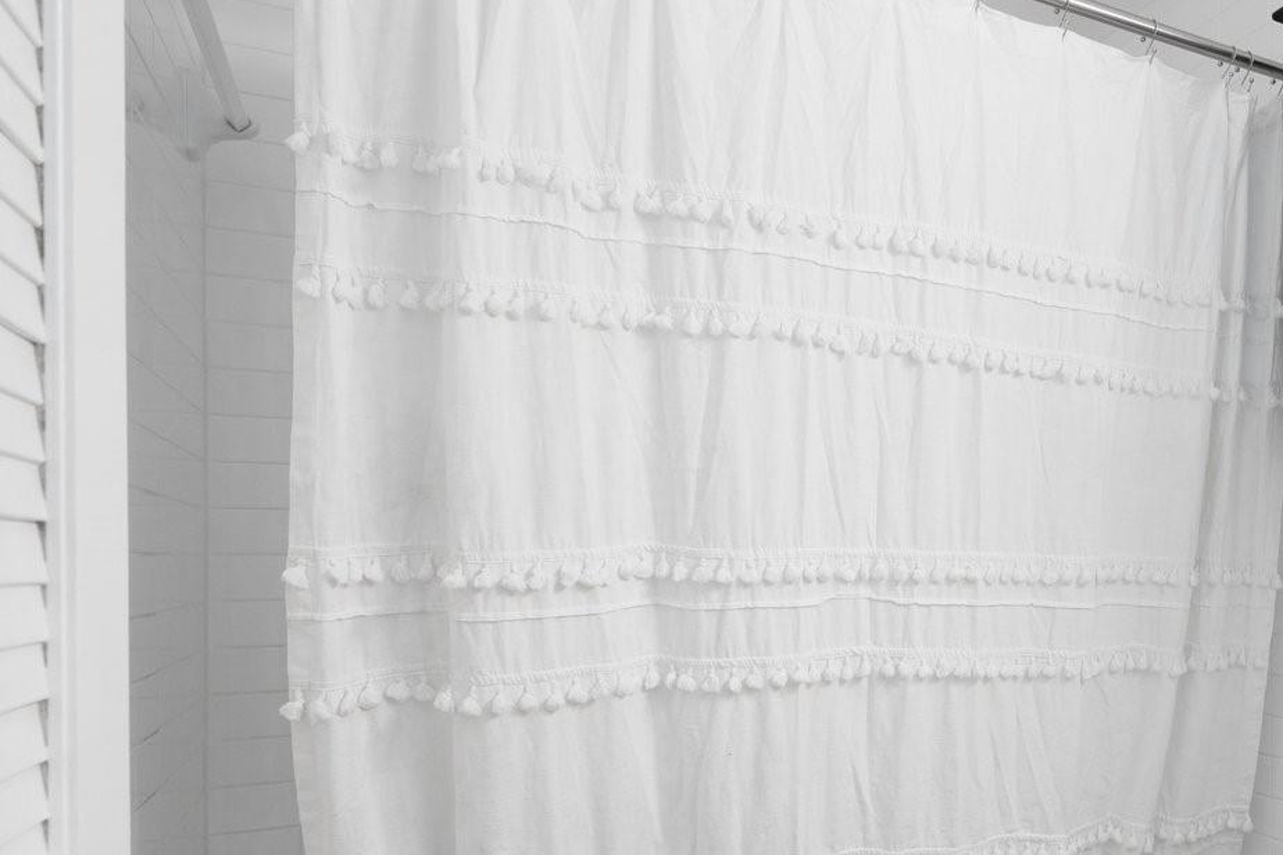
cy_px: 580
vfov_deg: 41.7
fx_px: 1105
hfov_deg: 52.9
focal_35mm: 31
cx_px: 1155
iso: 200
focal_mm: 14
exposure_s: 1/100
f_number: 8
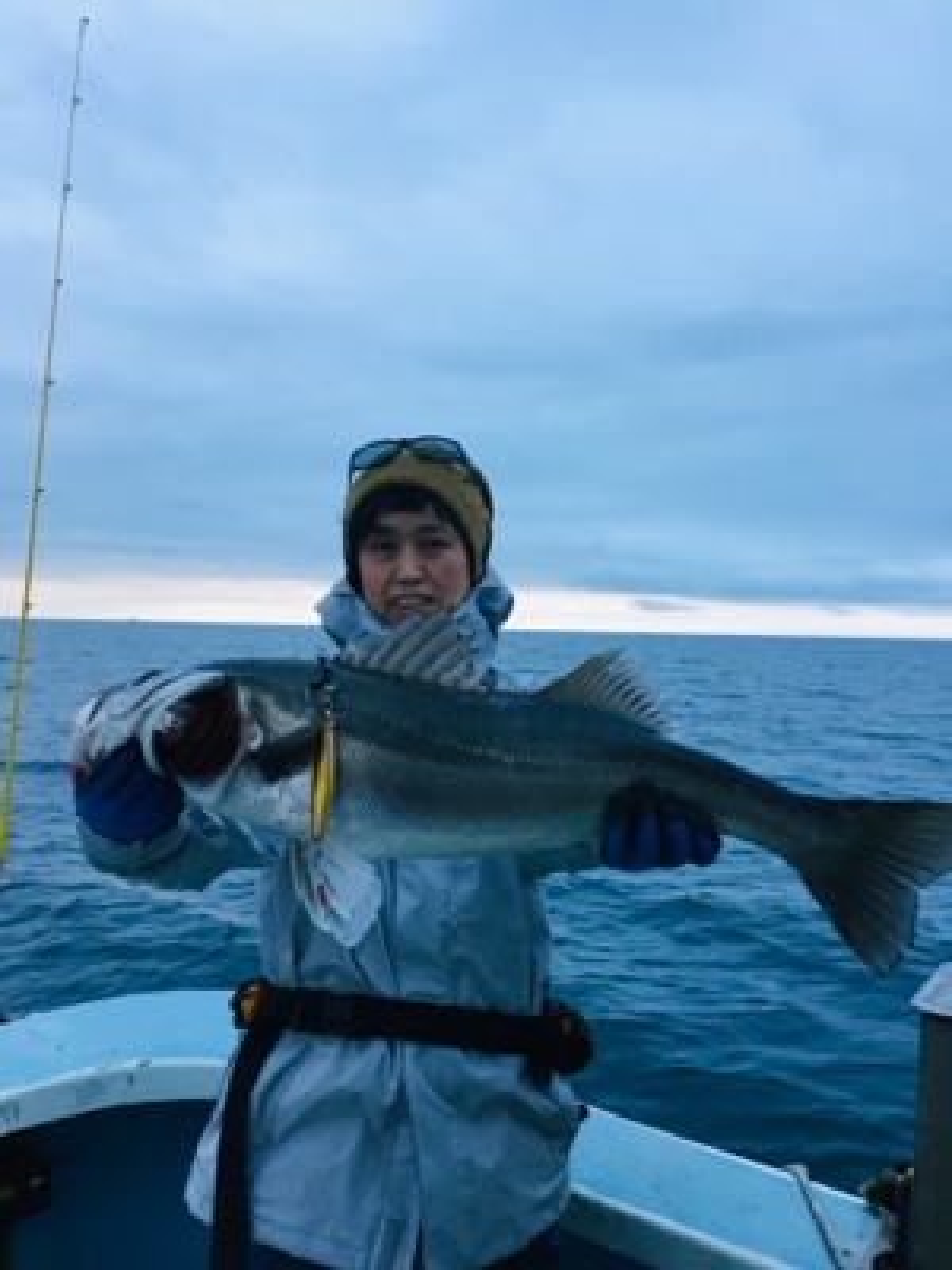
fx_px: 1063
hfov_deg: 48.2
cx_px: 476
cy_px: 635
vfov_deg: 61.7
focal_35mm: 29
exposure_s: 1/30
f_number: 2.2
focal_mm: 4.15
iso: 40
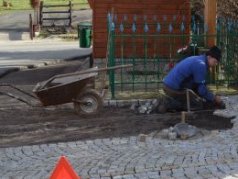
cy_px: 39
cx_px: 236
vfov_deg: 18.7
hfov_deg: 24.0
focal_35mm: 78
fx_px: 536
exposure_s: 1/250
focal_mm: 22
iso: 200
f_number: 8
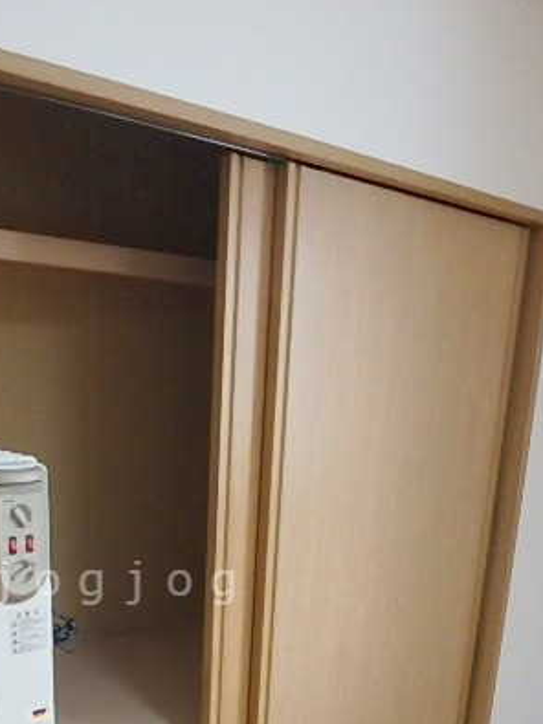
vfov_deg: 50.6
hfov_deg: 40.3
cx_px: 119
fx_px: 712
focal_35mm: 34
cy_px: 583
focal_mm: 3.7
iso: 640
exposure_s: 1/30
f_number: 3.5
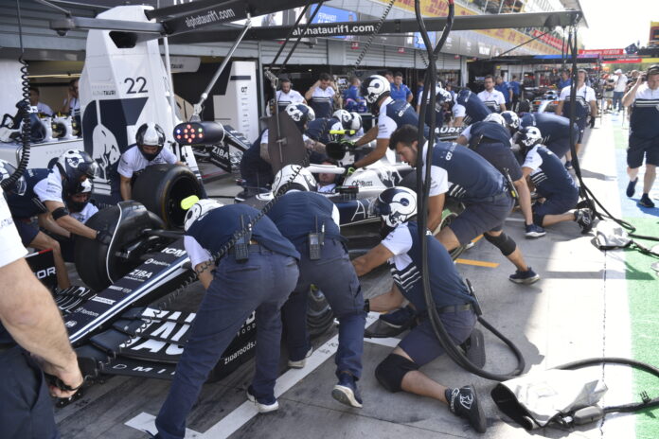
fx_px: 586
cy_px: 220
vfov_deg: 41.1
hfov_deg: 58.7
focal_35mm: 32
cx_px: 330
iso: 400
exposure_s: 1/250
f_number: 8
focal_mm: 32
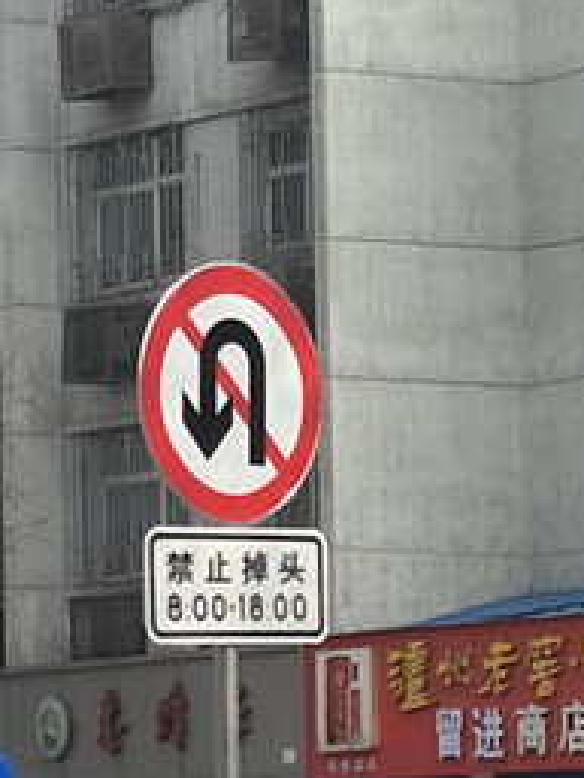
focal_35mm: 56
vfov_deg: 31.7
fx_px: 1259
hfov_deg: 26.0
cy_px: 775
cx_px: 197
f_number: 1.7
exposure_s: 1/928
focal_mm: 4.1
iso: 35
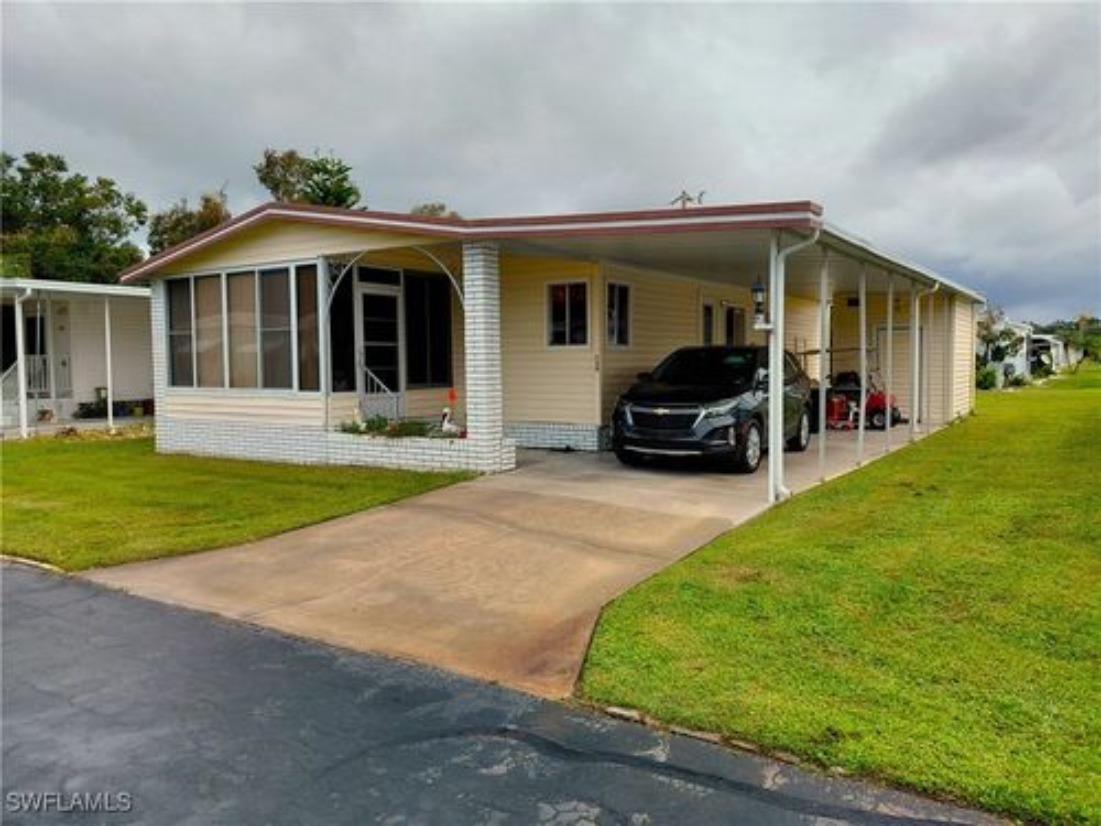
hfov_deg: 69.4
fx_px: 795
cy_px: 413
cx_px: 550
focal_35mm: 25
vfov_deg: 54.9
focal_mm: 4.69
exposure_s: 1/2005
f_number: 1.8
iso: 50
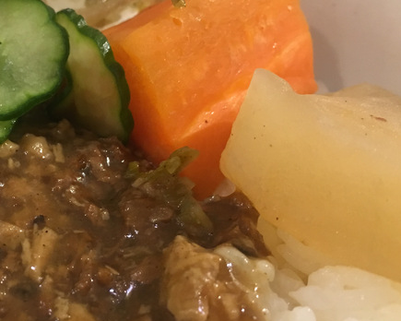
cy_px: 188
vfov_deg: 29.1
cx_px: 52
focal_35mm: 52
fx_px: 617
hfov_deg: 34.3
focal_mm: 4.15
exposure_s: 1/10
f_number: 2.2
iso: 80
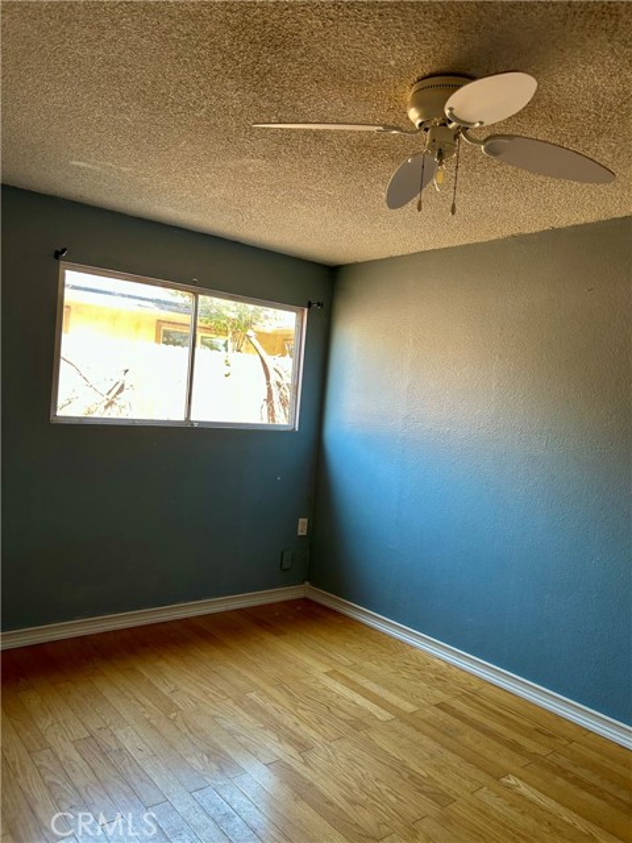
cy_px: 422
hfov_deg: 53.1
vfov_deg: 67.3
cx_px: 316
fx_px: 633
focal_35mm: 26
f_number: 1.5
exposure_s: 1/121
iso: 80
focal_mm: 5.7
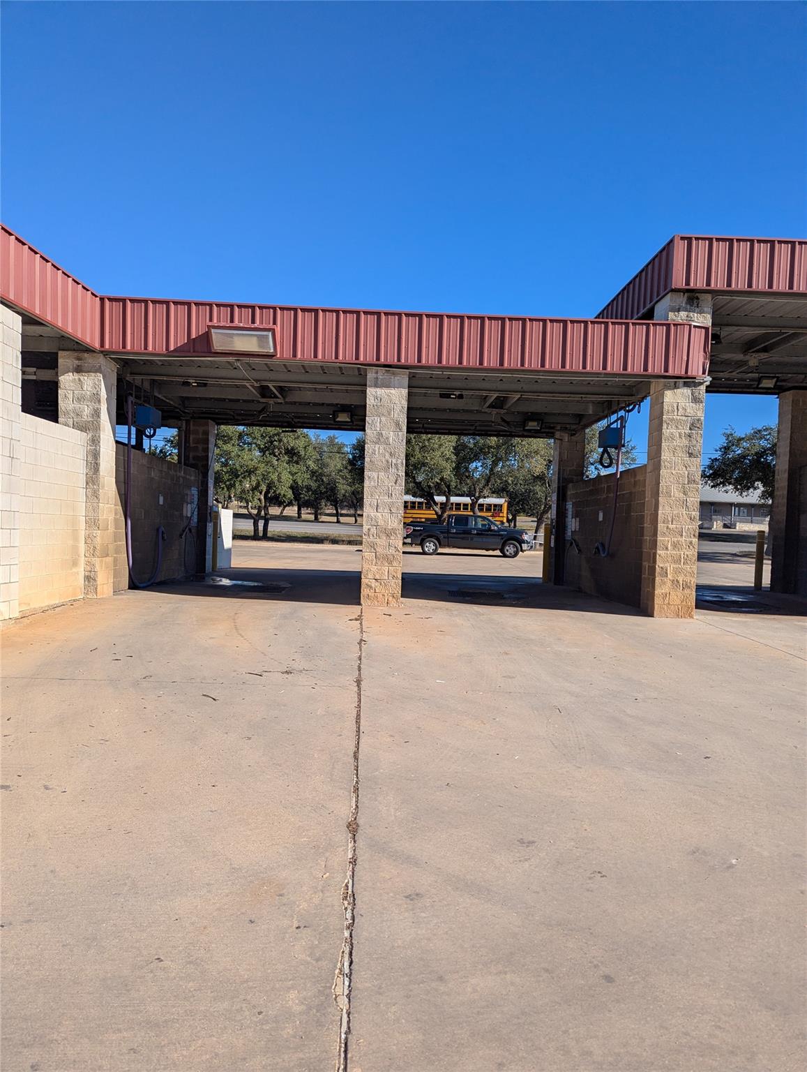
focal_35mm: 24
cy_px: 536
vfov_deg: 71.5
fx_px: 744
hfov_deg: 56.9
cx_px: 404
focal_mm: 6.81
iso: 41
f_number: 1.85
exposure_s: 1/2632
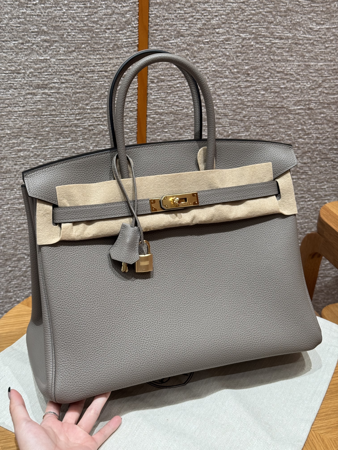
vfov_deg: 39.7
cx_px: 169
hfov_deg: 30.3
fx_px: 625
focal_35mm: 48
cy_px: 225
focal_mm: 6.76
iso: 100
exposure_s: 1/86
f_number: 1.78
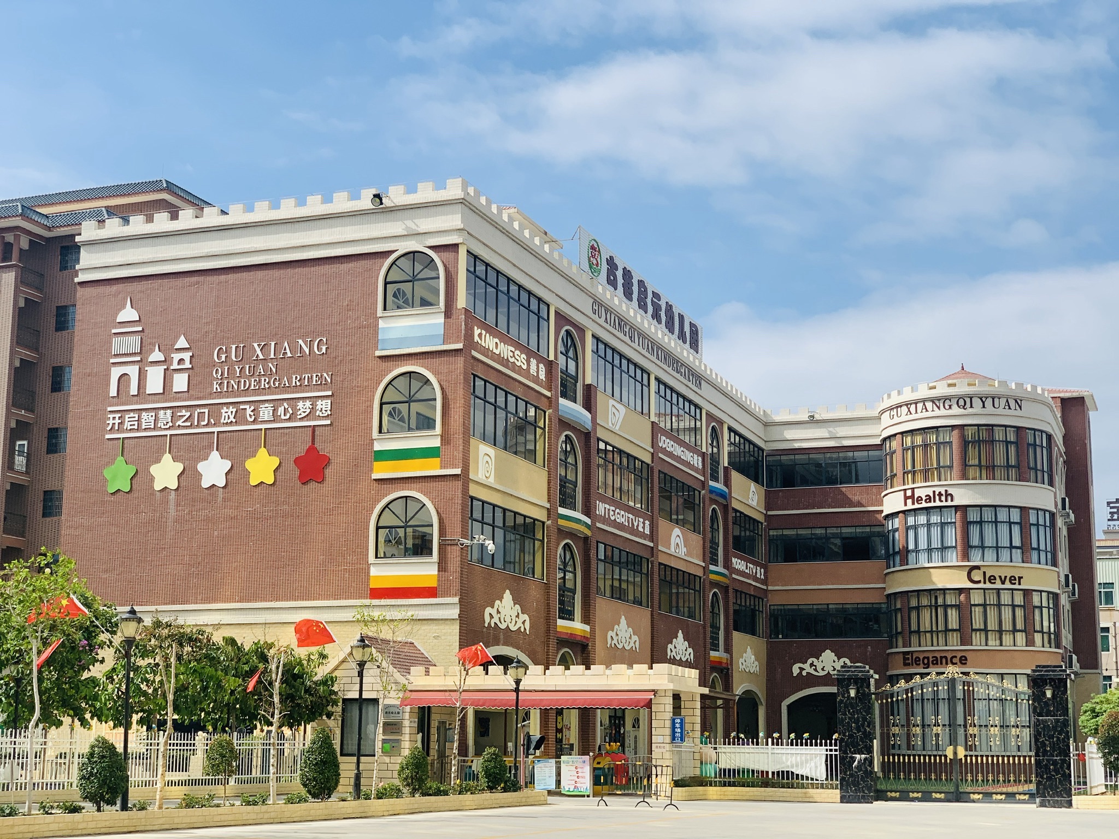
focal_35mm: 52
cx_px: 560
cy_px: 420
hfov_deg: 36.8
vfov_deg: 28.0
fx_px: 1681
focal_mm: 6
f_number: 2.4
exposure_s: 1/1453
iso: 16
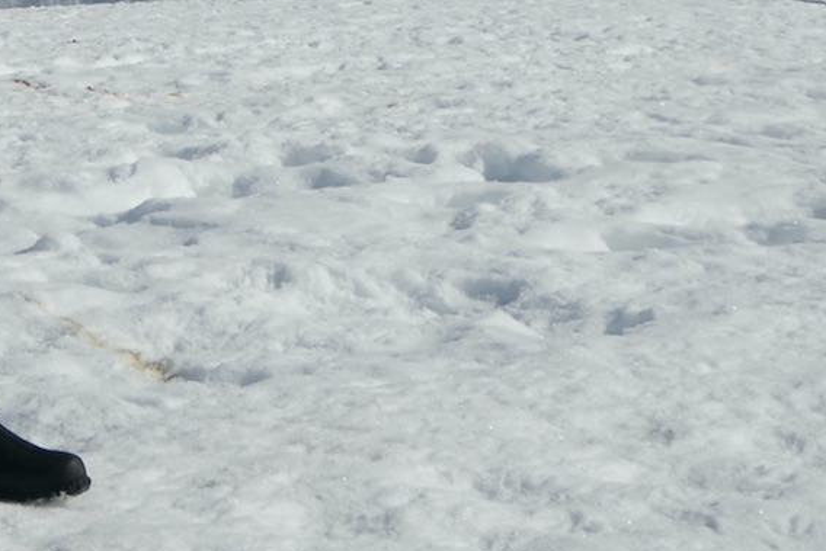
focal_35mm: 76
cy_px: -268
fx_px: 1744
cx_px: -423
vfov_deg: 16.4
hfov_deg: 22.0
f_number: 14
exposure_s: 1/800
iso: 400
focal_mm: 24
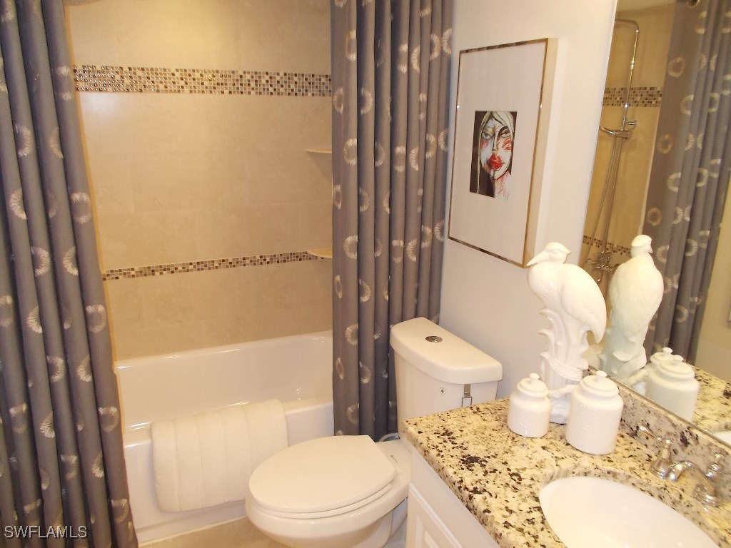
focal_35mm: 26
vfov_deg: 53.1
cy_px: 274
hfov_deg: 67.3
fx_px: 549
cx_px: 366
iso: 200
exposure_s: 1/25
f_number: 3.2
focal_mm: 4.6
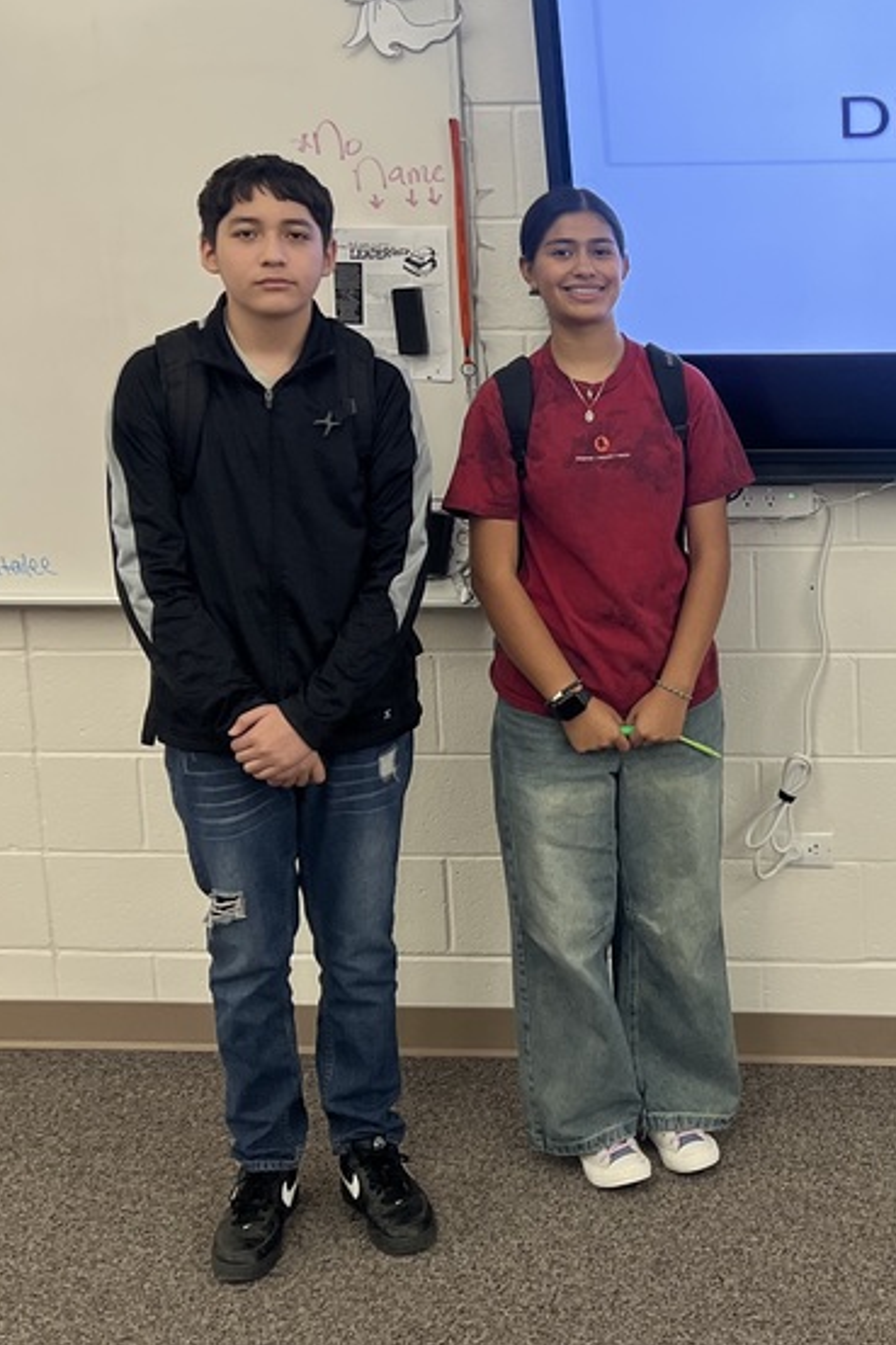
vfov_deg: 39.4
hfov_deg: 25.5
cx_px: 915
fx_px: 1868
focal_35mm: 50
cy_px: 532
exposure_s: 1/120
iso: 80
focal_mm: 5.7
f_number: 1.5
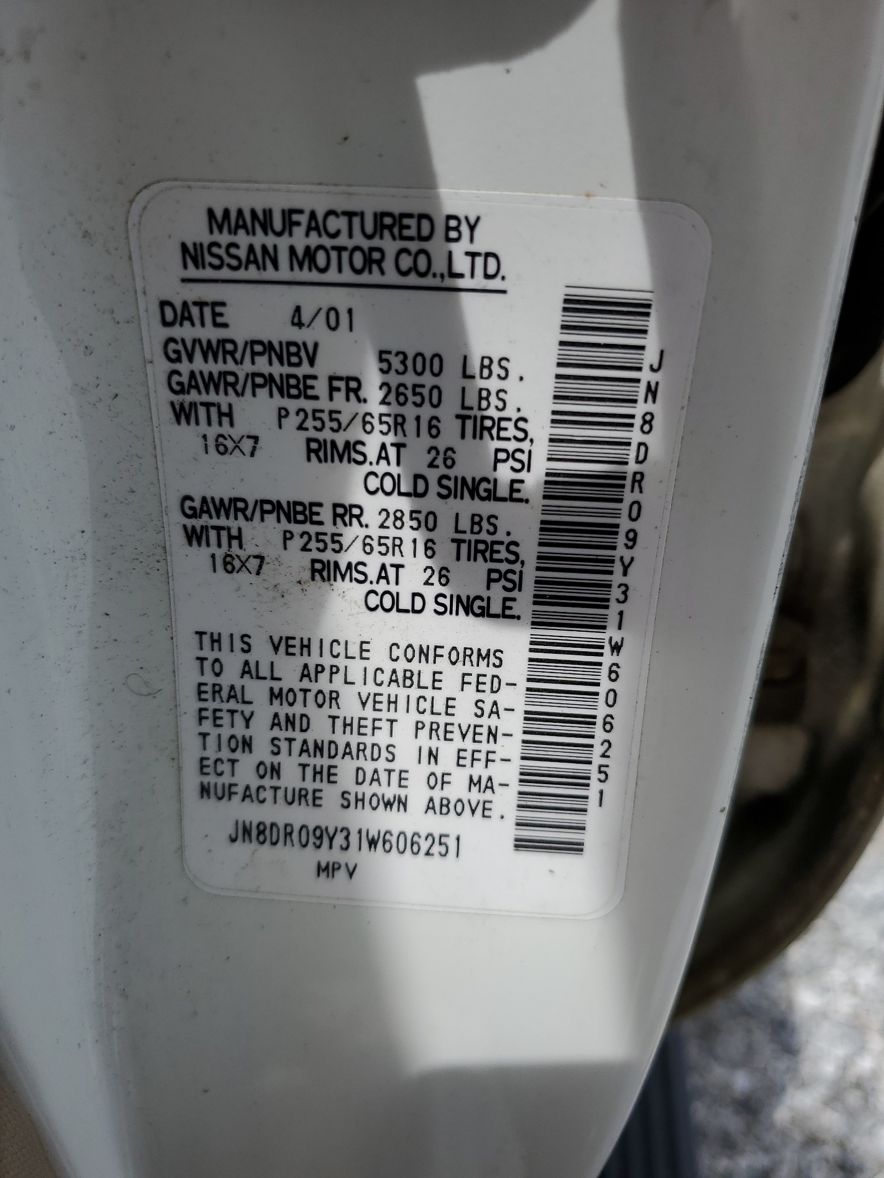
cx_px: 442
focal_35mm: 26
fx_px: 885
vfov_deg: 67.3
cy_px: 589
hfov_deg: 53.1
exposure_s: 1/3333
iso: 50
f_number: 1.5
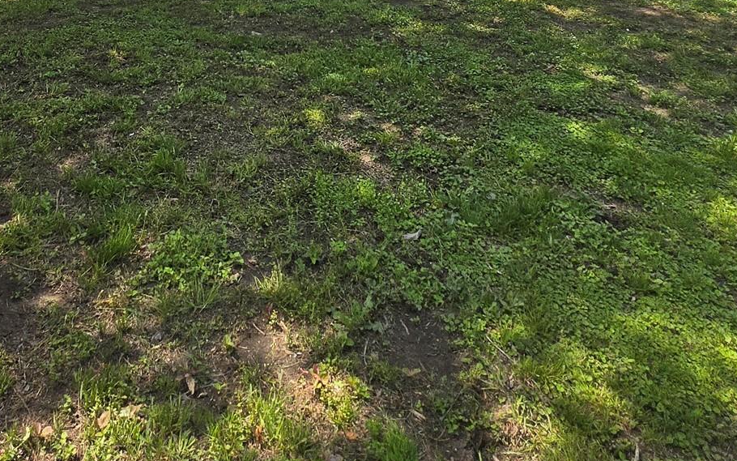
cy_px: -138
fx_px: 623
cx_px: 279
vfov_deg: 31.4
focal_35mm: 31
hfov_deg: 60.5
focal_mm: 1.7
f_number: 2.2
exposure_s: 1/616
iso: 25
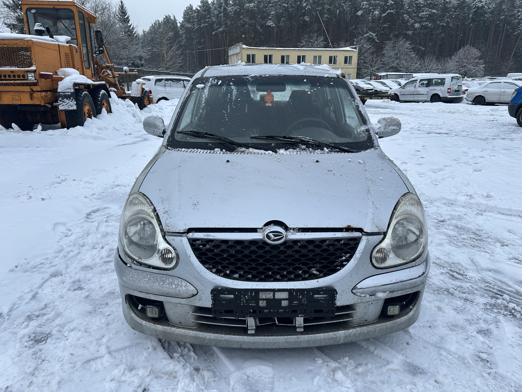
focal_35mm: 24
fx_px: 362
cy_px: 196
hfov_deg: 71.6
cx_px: 261
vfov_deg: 56.8
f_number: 1.78
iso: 80
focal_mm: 6.86
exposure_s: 1/1050
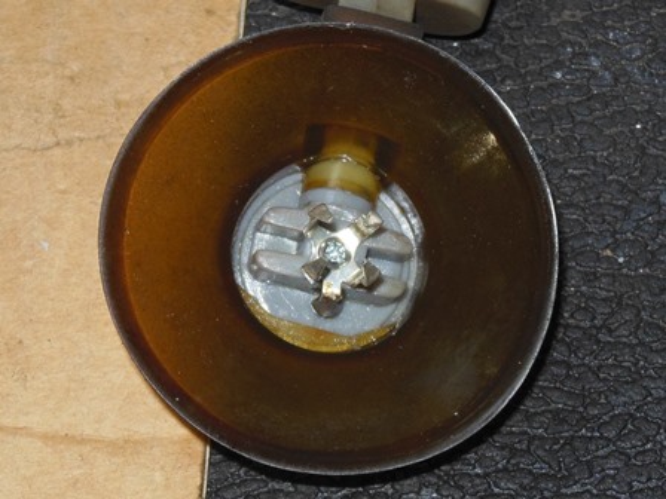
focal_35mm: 66
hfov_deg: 29.4
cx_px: 333
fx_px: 1270
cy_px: 250
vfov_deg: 22.3
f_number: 4.3
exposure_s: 1/60
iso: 125
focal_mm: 11.7
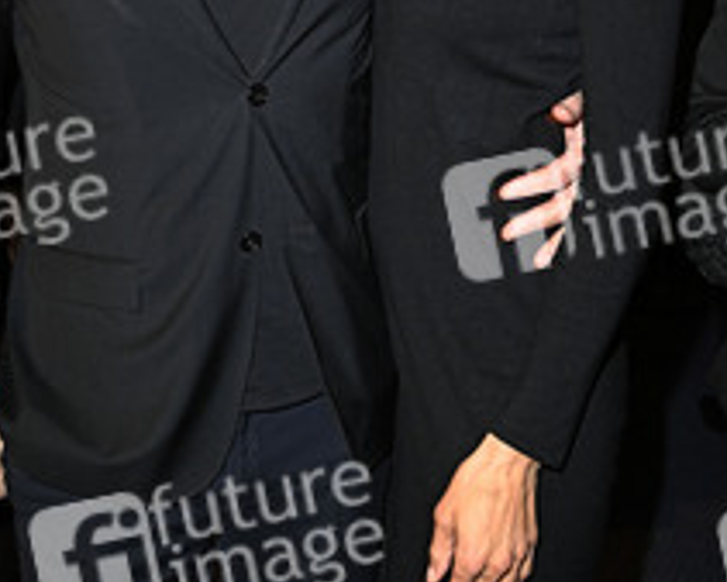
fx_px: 1184
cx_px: 307
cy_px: 28
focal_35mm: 55
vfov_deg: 26.4
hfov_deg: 34.1
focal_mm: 31
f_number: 5.6
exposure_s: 1/25
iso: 3200
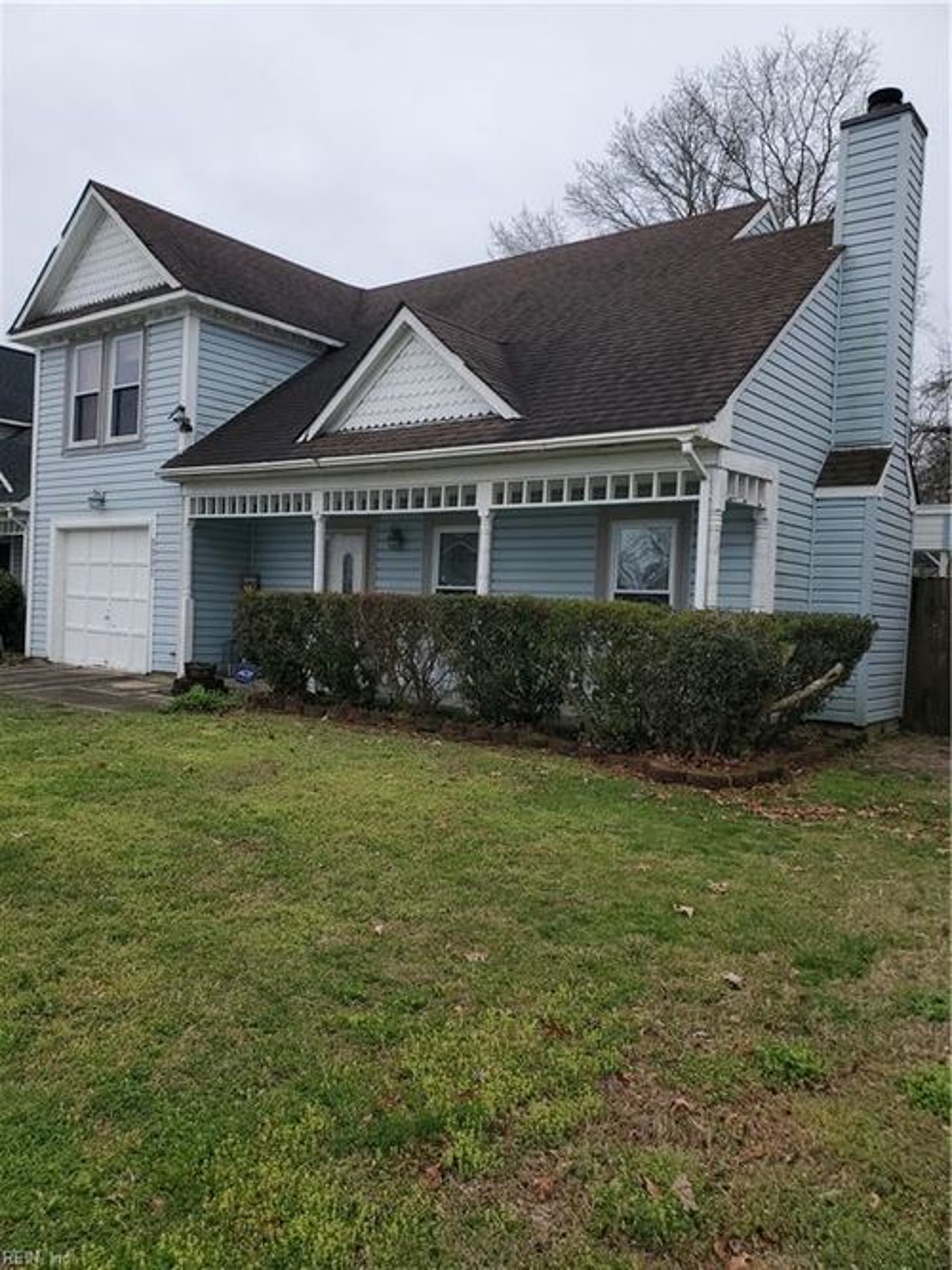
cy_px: 635
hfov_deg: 53.0
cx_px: 476
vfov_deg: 67.3
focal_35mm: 26
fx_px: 954
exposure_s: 1/644
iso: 50
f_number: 2.4
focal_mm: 4.3
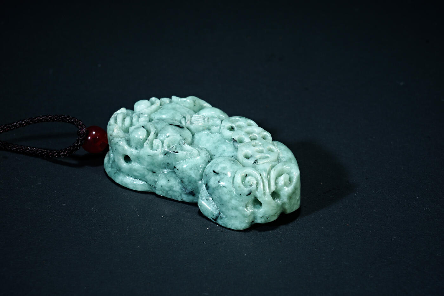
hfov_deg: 13.1
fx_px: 1937
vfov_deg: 8.7
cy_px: 148
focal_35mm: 157
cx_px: 222
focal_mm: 105
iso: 100
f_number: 18
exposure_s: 1/160
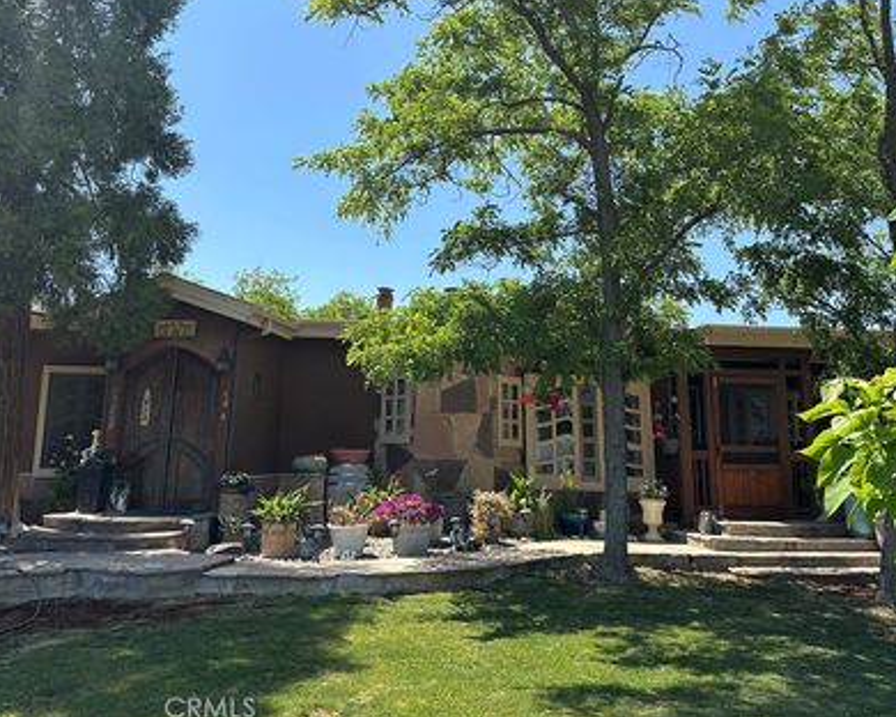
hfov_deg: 58.8
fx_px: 796
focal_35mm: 30
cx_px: 443
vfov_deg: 48.3
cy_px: 293
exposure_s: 1/2469
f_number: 1.78
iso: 80
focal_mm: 6.86
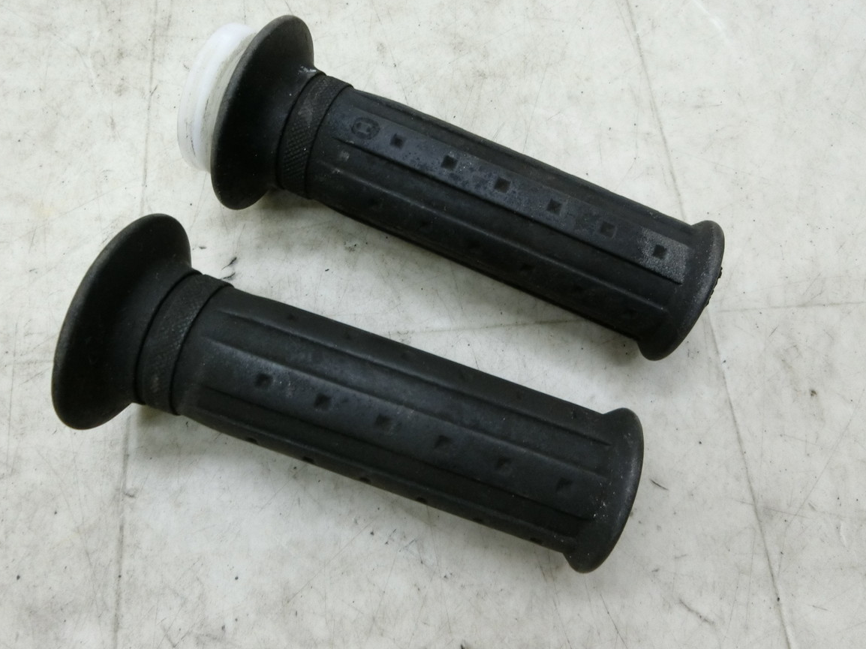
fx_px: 650
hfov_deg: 67.3
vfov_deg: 53.0
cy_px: 314
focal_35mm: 26
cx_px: 439
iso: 400
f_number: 3.5
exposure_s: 1/60
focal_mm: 4.5
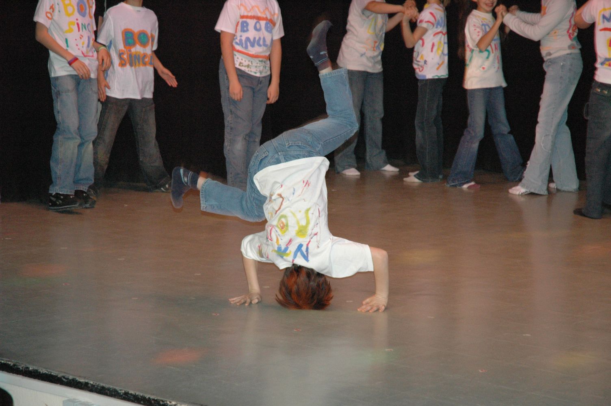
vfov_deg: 13.0
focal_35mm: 105
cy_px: 203
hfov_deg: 19.5
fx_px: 1780
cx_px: 306
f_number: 5
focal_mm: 70
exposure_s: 1/60
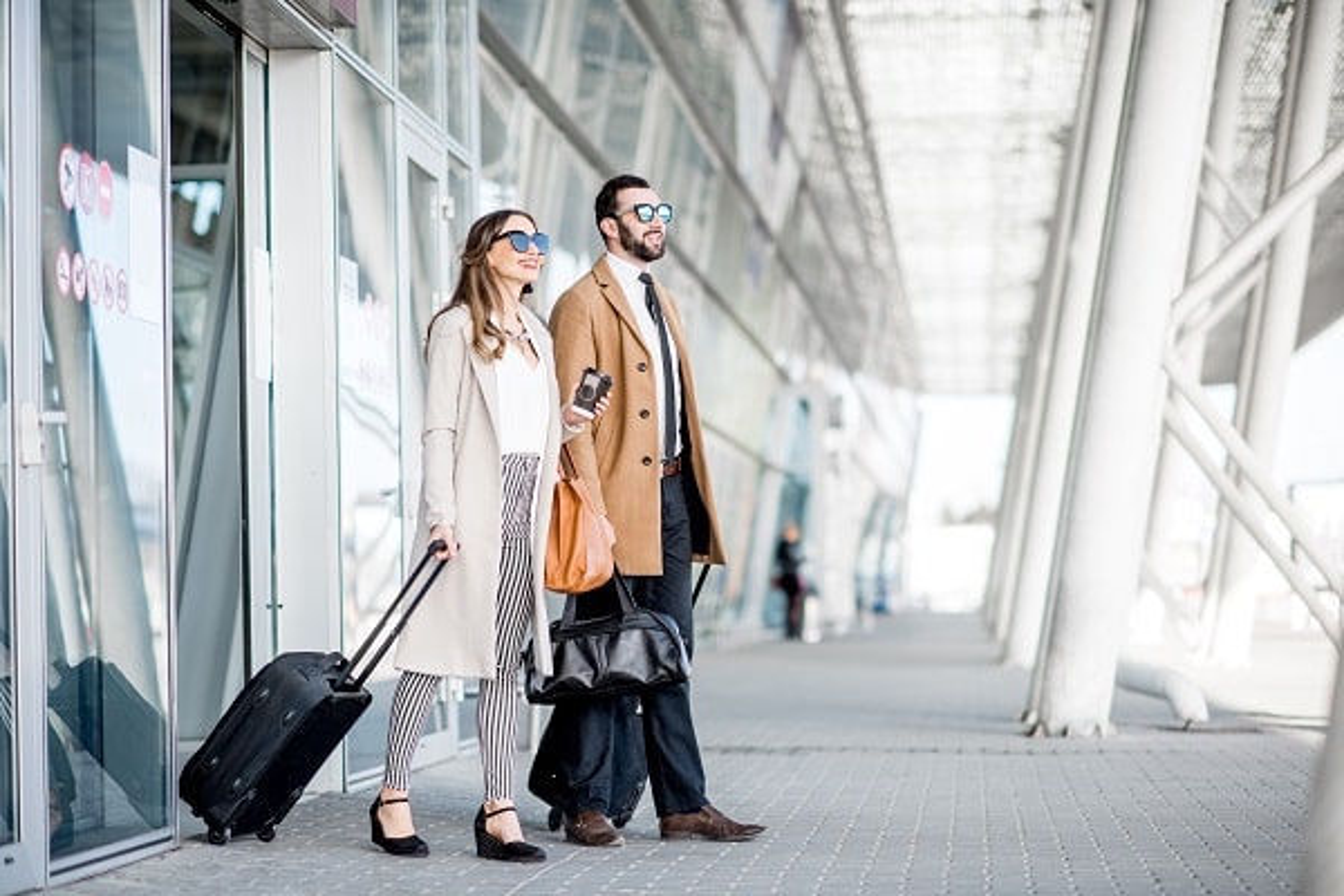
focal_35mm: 85
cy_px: 448
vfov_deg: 16.1
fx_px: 3173
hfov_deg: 23.9
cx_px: 672
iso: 200
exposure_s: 1/2000
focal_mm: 85
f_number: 2
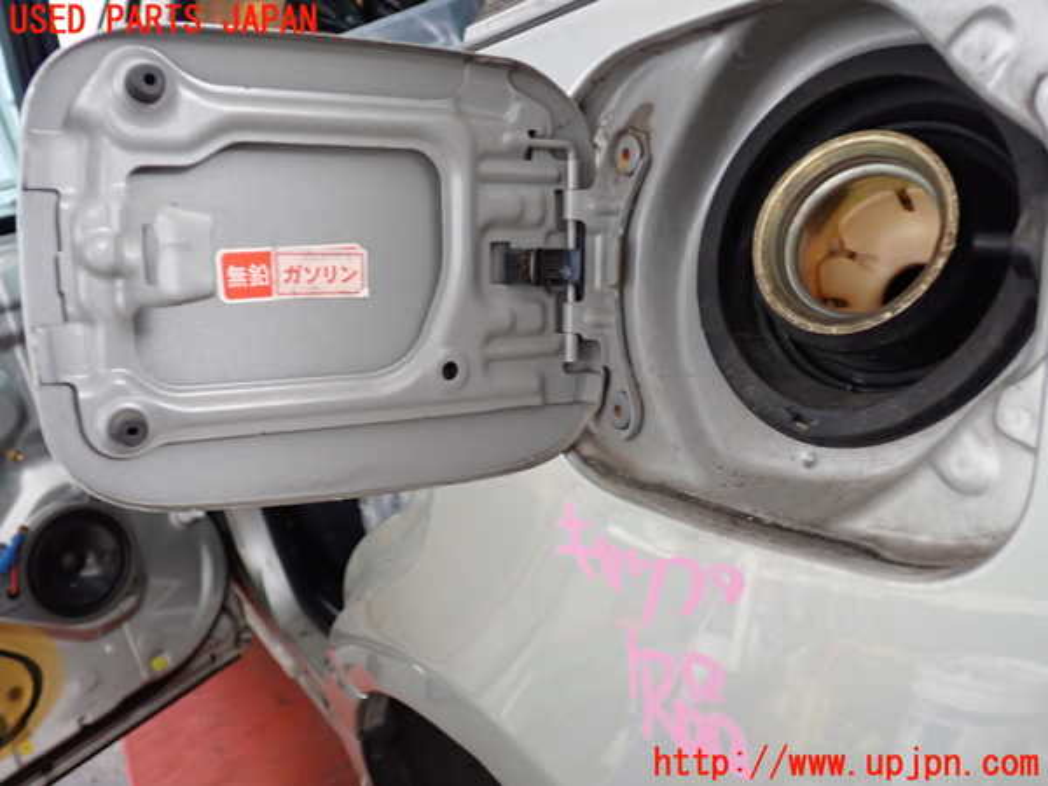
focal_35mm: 32
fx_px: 969
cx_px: 524
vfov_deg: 44.2
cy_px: 393
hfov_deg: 56.8
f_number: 2.4
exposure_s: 1/30
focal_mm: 5.79
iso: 320
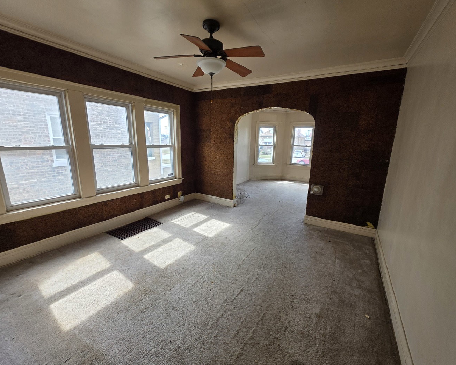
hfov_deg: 100.7
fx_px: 189
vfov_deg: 88.0
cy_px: 186
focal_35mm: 14
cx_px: 231
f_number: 1.9
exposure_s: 1/120
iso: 50
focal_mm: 2.2
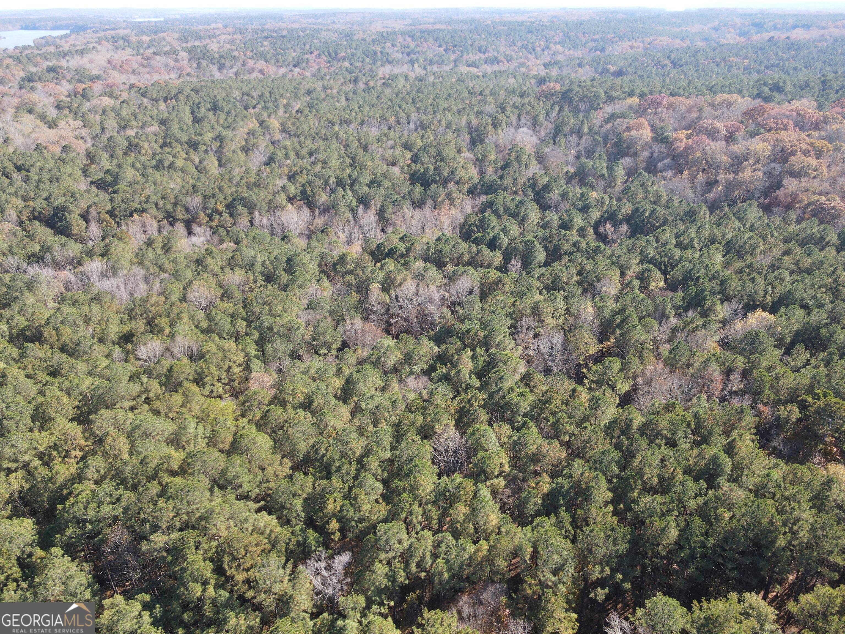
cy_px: 317
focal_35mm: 24
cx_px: 422
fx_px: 586
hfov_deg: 71.6
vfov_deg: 56.8
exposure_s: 1/120
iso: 100
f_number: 2.8
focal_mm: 4.5
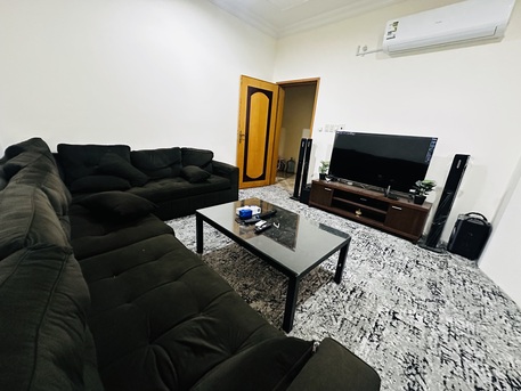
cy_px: 196
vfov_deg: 85.7
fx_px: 211
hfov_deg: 102.0
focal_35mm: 14
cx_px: 260
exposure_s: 1/60
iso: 1600
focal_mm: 2.22
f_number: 2.2
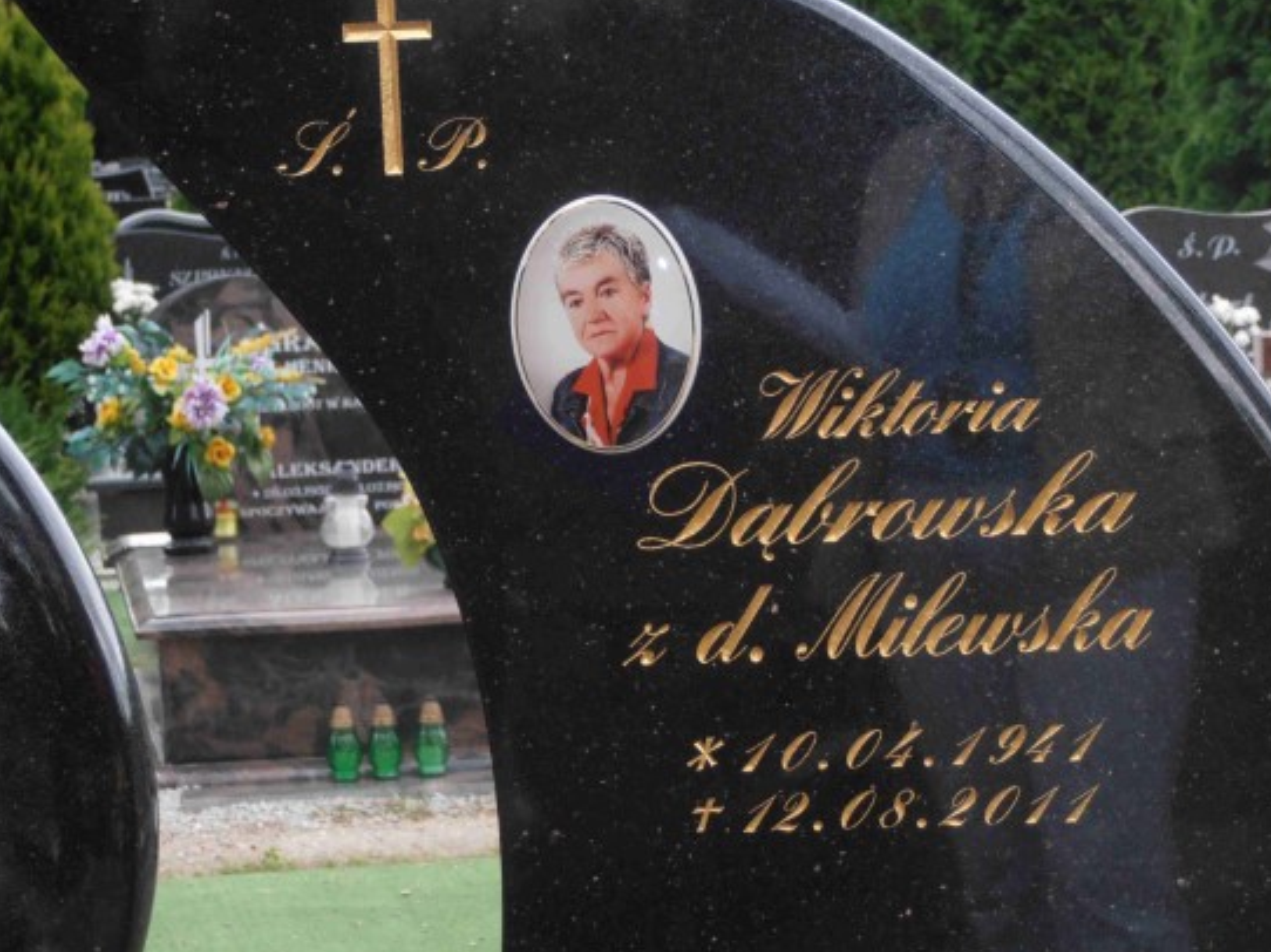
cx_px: 626
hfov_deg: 12.1
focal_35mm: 163
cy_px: 471
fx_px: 5982
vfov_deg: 9.1
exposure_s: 1/80
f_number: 5.8
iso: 125
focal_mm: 24.39
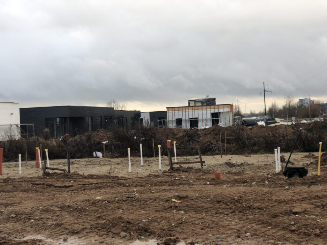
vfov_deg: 28.0
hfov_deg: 36.8
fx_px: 491
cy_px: 122
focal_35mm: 52
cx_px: 164
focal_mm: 6
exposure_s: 1/120
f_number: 2.4
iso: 16
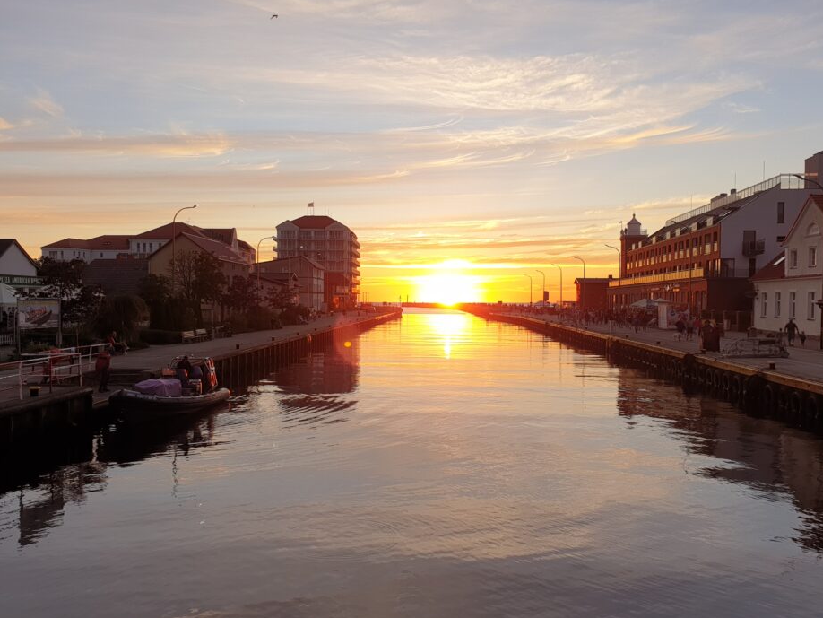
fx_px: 690
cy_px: 313
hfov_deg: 61.6
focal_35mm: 29
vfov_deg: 48.2
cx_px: 401
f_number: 2.4
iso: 50
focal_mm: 4.3
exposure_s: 1/337
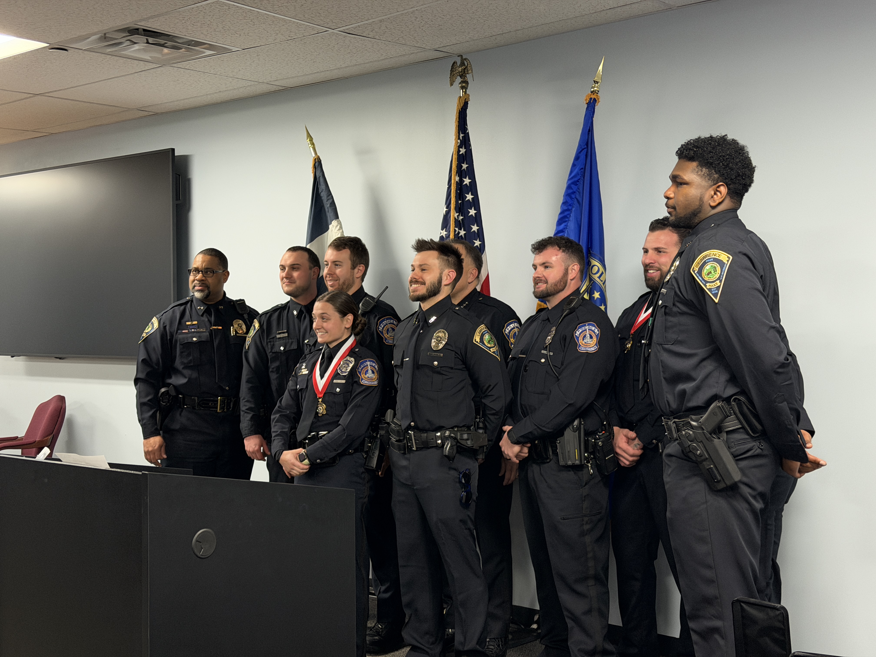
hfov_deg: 39.7
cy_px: 328
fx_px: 1215
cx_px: 438
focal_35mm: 48
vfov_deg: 30.3
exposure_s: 1/40
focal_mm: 6.76
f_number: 1.78
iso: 320
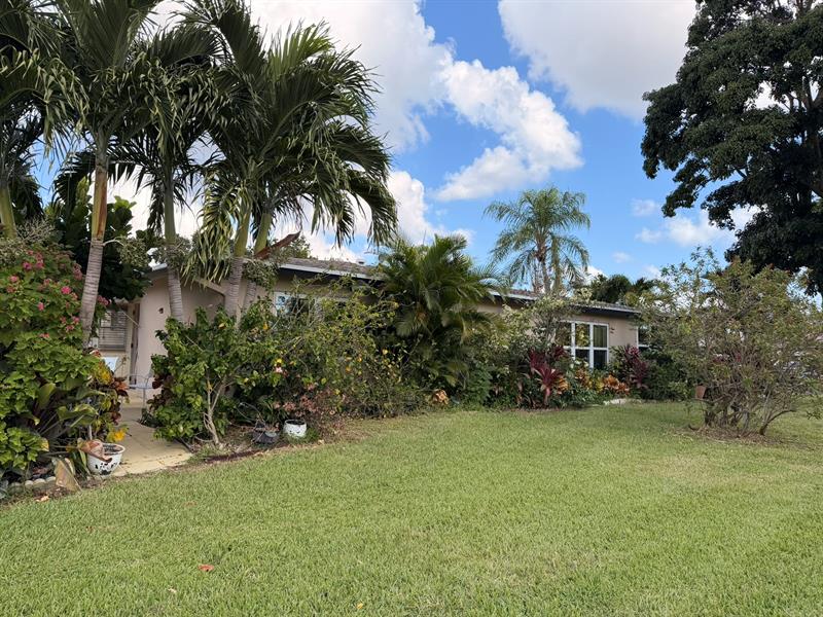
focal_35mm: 24
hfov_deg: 71.6
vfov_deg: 56.8
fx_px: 571
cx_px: 412
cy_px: 308
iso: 100
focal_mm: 6.76
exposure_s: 1/2801
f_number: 1.78
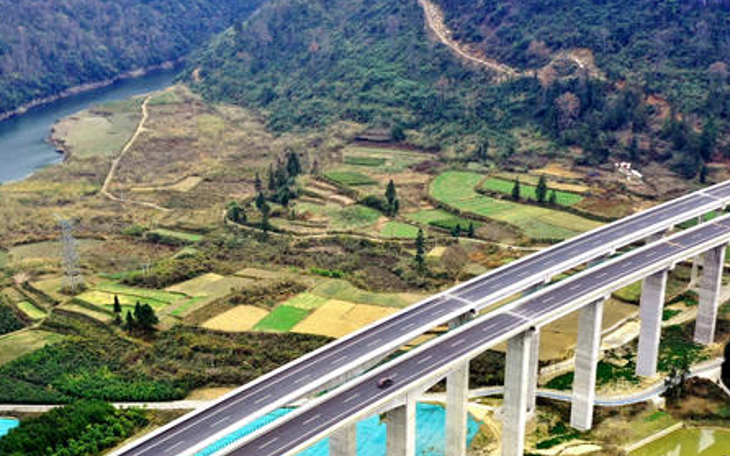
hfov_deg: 36.9
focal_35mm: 55
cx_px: 339
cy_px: 331
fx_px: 1094
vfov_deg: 23.4
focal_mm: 10.26
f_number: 4.5
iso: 100
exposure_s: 1/200
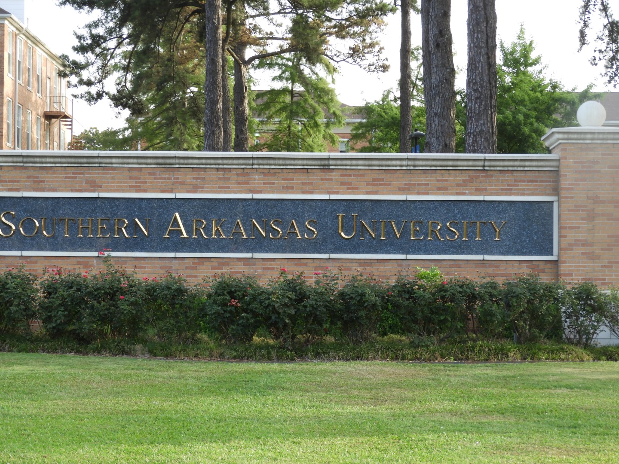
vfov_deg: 17.4
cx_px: 310
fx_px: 1520
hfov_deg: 23.0
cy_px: 232
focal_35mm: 85
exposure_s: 1/60
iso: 100
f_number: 4.5
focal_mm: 15.2
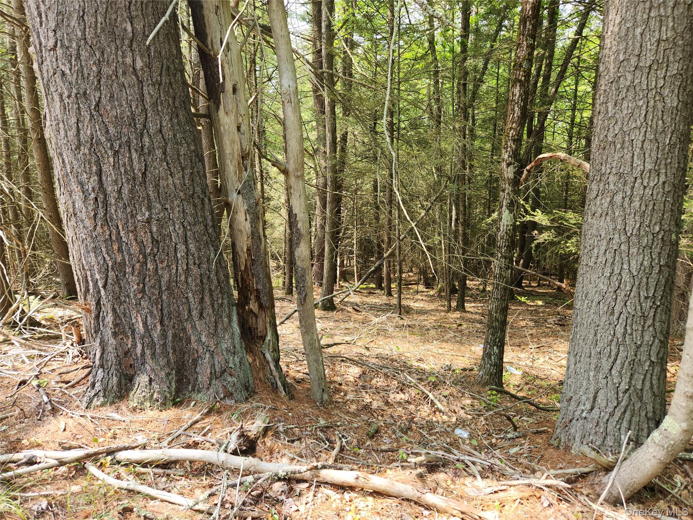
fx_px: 460
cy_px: 260
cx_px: 346
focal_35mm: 23
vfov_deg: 58.9
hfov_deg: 73.9
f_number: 1.8
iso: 20
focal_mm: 5.4
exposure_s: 1/120
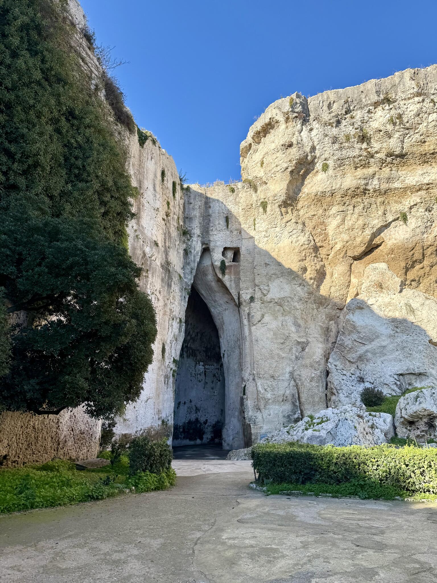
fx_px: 404
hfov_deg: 56.8
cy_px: 292
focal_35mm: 24
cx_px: 218
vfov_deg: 71.6
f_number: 1.78
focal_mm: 6.76
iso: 80
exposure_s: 1/1812
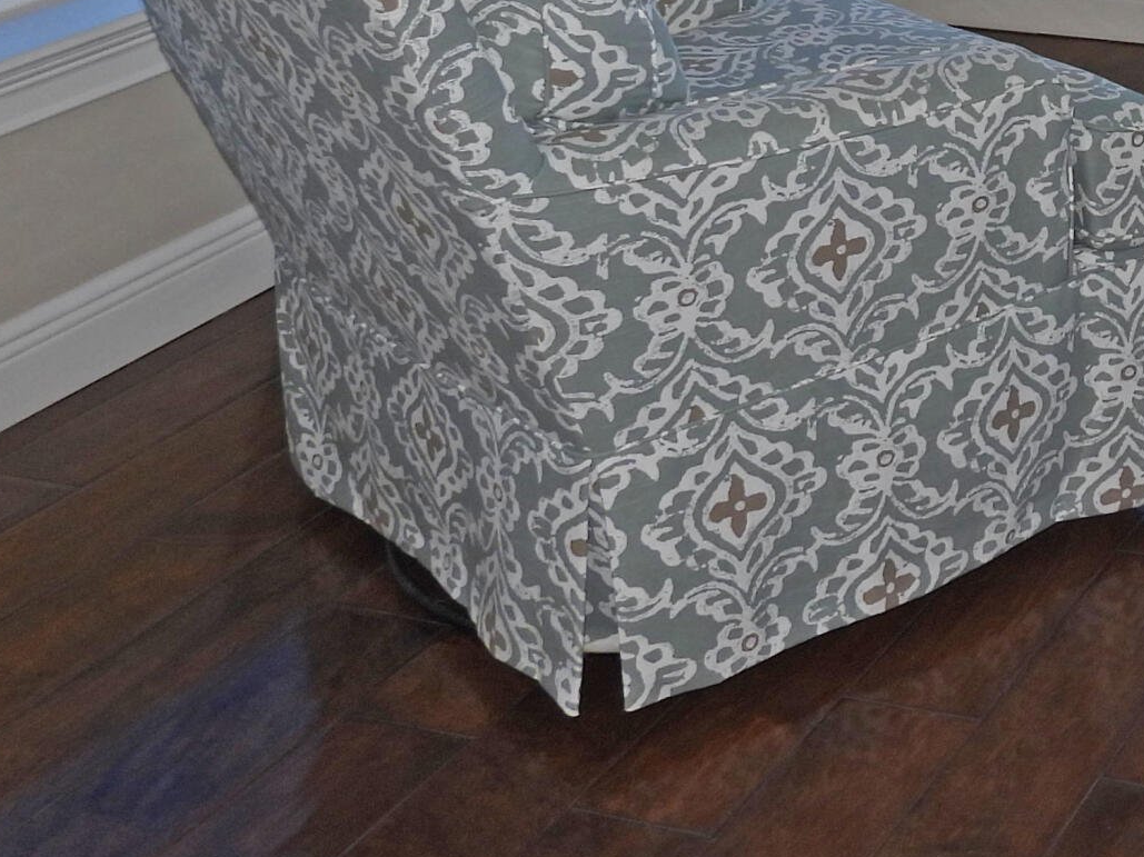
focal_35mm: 70
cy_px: -74
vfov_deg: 20.1
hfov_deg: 24.7
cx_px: 1422
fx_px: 2313
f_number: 2.8
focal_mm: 4.3
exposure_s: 1/640
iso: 100
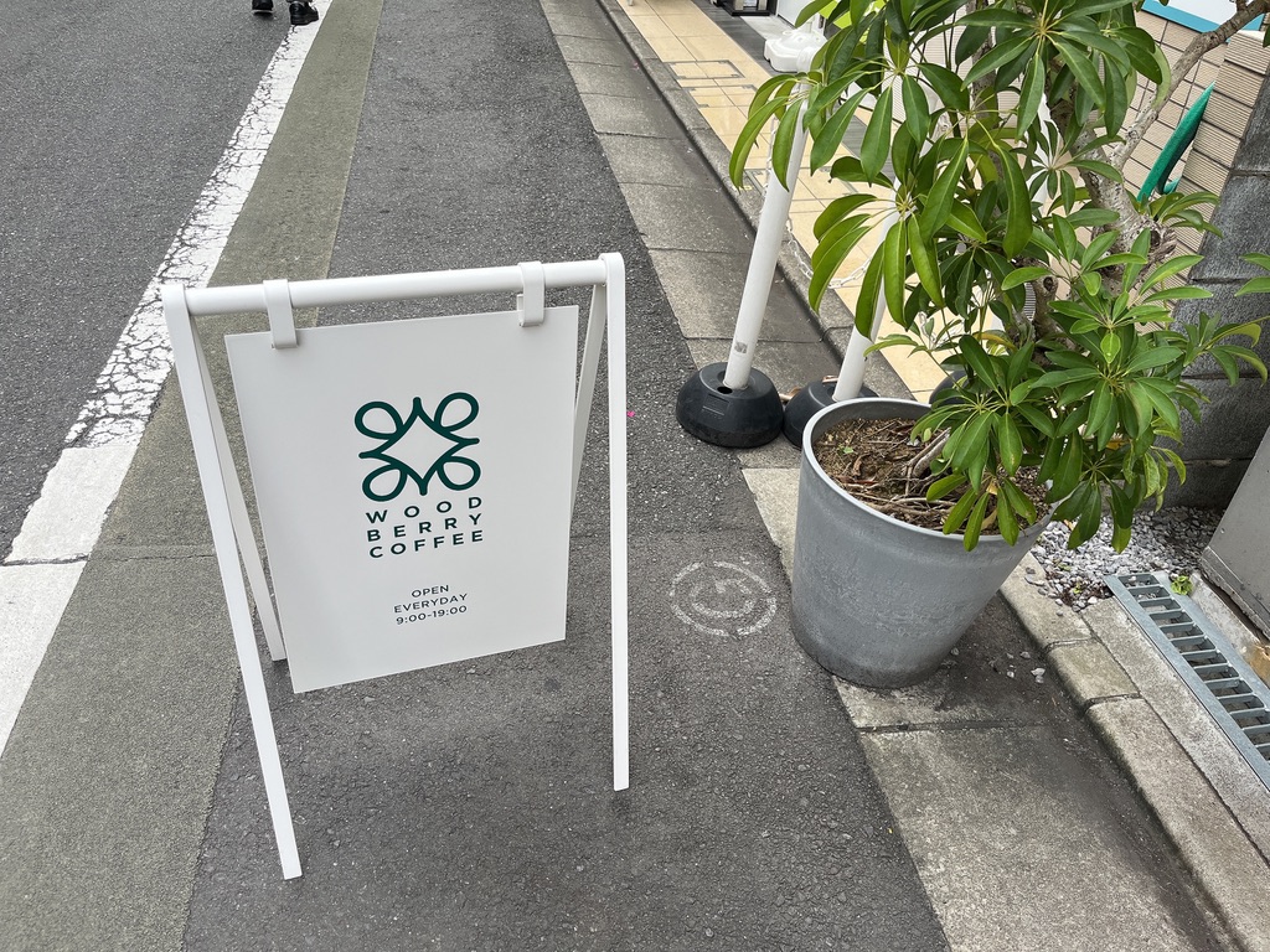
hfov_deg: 67.3
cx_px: 635
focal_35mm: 26
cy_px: 476
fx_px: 954
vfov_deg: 53.1
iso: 40
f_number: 1.6
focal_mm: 5.1
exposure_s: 1/250
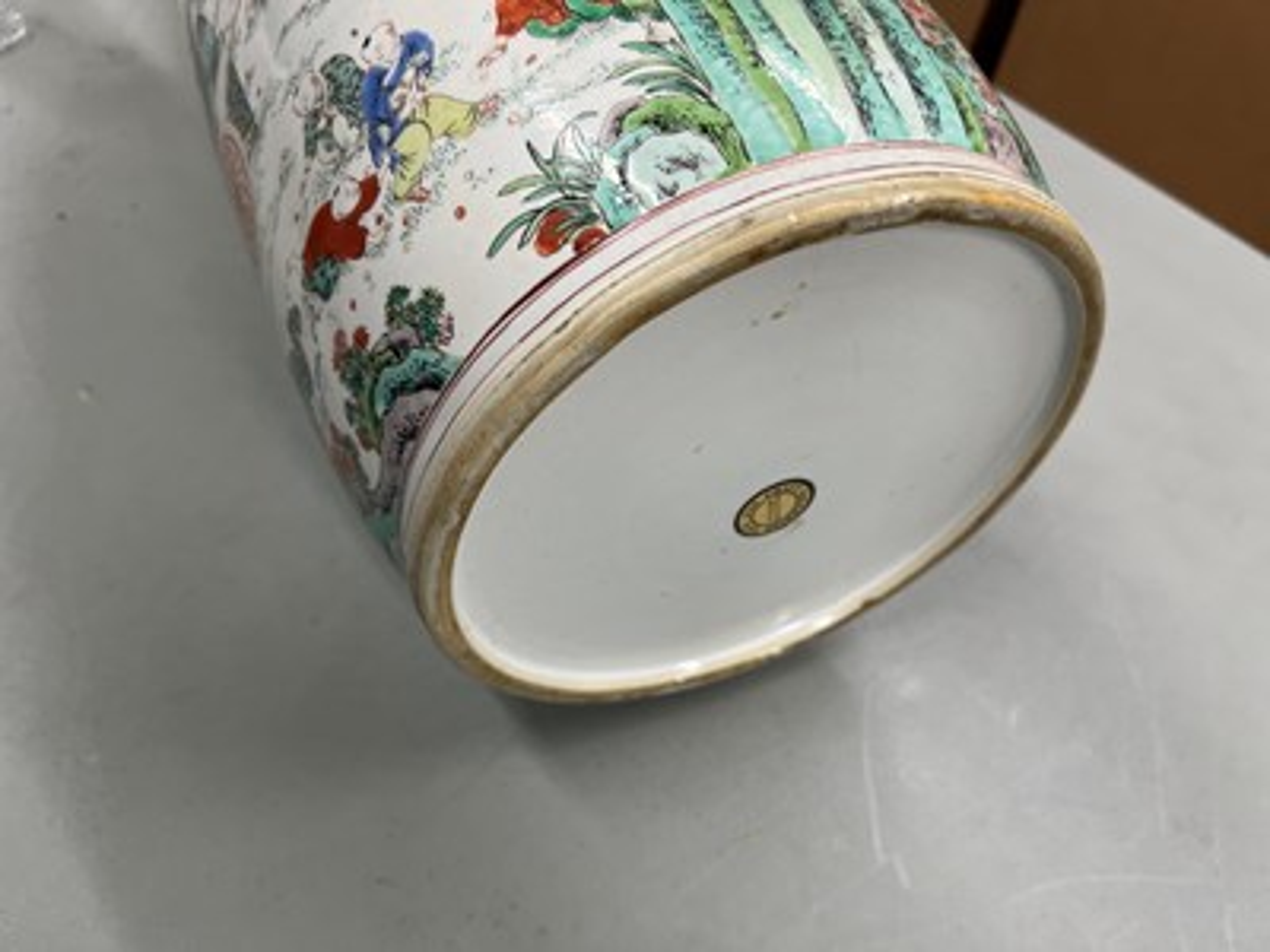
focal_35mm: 26
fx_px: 954
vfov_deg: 53.1
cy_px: 476
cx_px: 635
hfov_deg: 67.3
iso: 100
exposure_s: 1/120
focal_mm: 5.7
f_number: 1.5
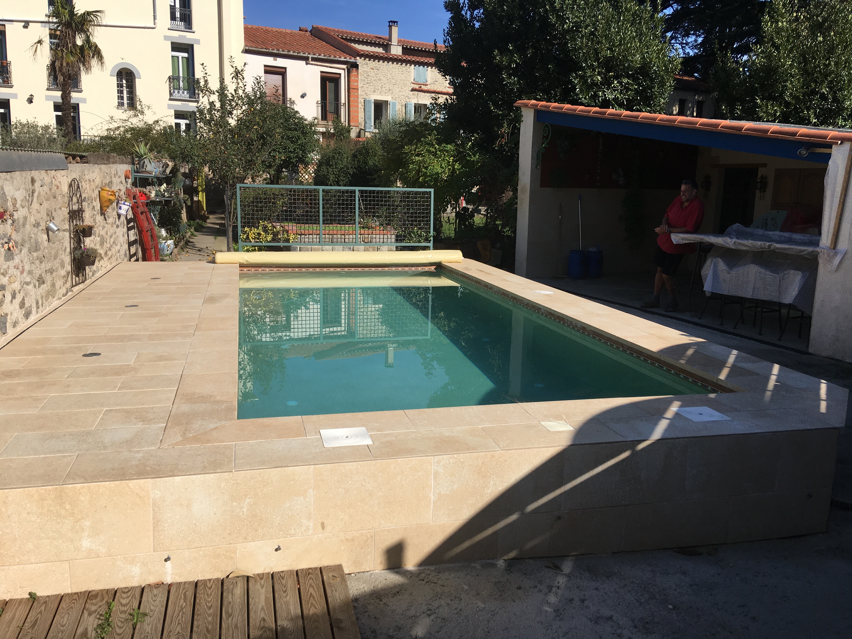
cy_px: 320
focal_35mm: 29
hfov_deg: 61.7
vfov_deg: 48.2
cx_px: 426
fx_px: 714
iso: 25
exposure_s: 1/1748
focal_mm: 4.15
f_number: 2.2
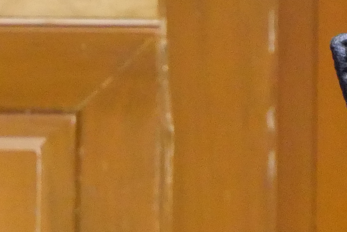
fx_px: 5079
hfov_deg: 3.8
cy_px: -13
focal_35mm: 527
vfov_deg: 2.6
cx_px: -554
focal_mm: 47
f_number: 5.6
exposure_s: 1/30
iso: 3200
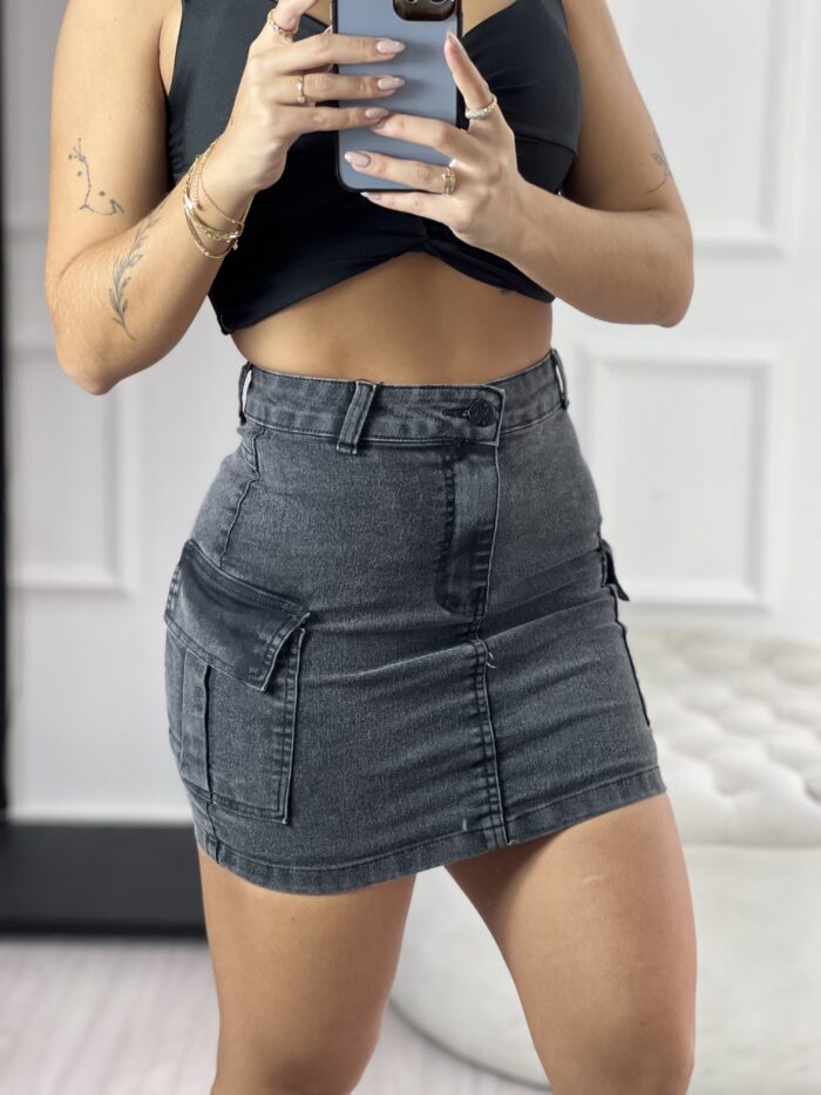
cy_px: 548
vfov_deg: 25.3
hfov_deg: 19.1
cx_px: 410
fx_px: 2434
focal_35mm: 77
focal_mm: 9
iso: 160
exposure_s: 1/120
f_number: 2.8
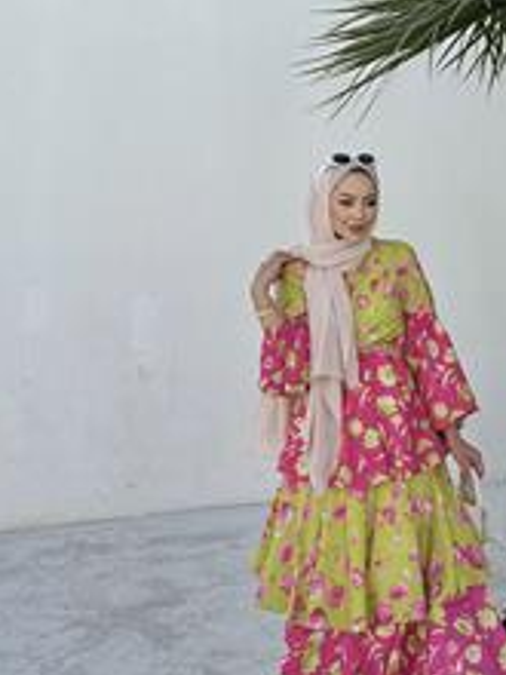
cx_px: 343
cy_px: 287
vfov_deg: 42.0
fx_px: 877
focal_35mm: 45
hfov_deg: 31.9
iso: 80
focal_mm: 6.86
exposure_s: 1/5263
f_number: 1.78
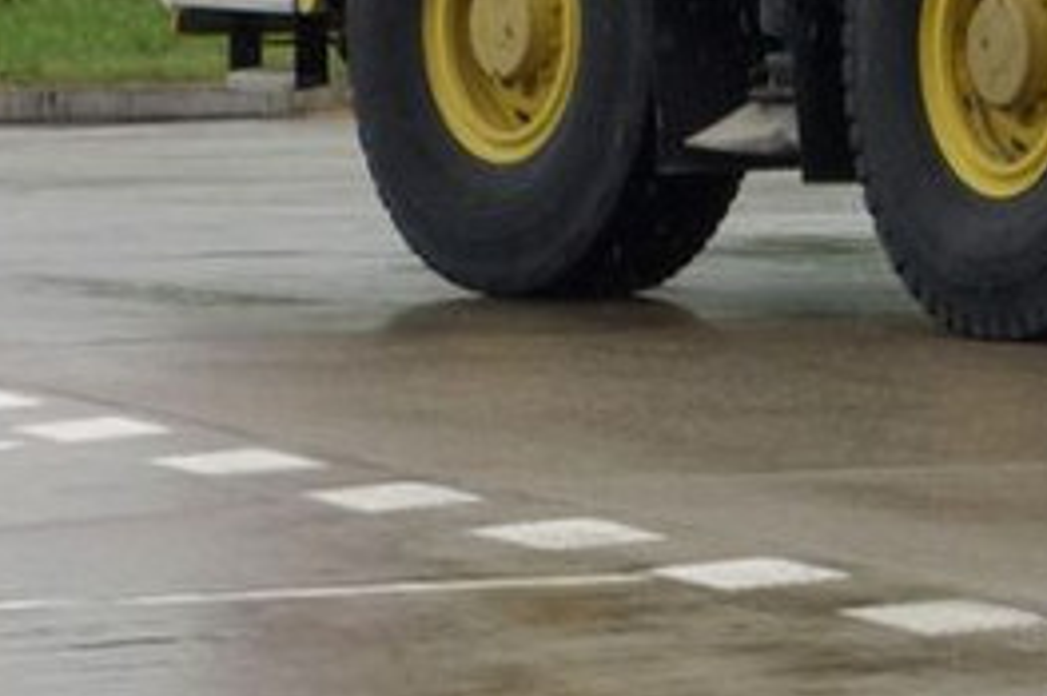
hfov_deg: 6.4
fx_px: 9010
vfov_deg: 4.4
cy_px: -577
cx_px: 2158
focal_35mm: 310
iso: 250
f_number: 5.6
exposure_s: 1/640
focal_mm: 25.32
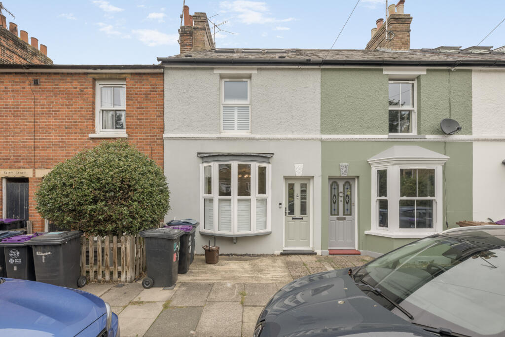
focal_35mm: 16
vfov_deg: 73.8
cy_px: 168
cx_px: 252
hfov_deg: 96.7
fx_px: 224
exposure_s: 1/20
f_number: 11
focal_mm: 16
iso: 64
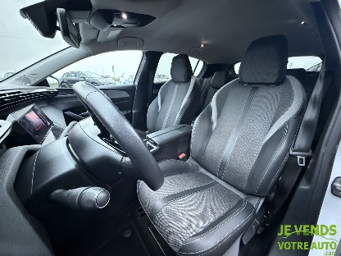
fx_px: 138
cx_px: 170
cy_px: 128
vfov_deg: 85.7
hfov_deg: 102.1
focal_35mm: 14
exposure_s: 1/36
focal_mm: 2.22
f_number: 2.2
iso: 1250
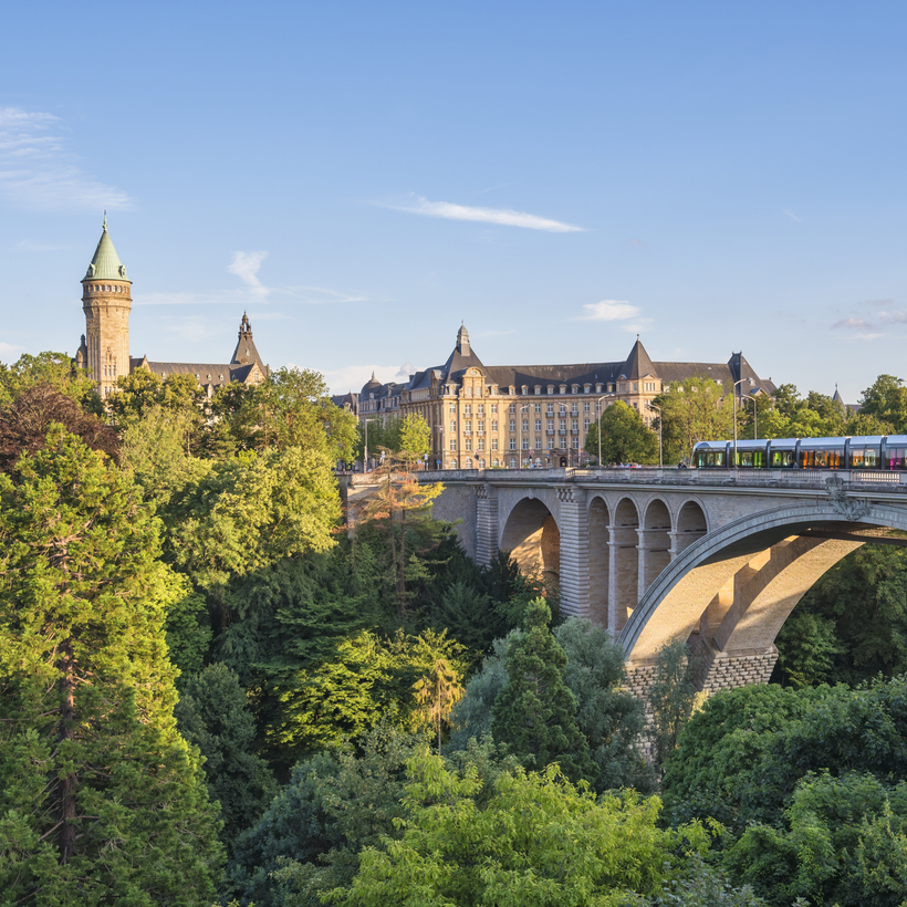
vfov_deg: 42.8
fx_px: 1156
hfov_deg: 42.7
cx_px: 517
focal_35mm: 39
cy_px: 446
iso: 100
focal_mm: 30
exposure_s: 1/160
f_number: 5.6
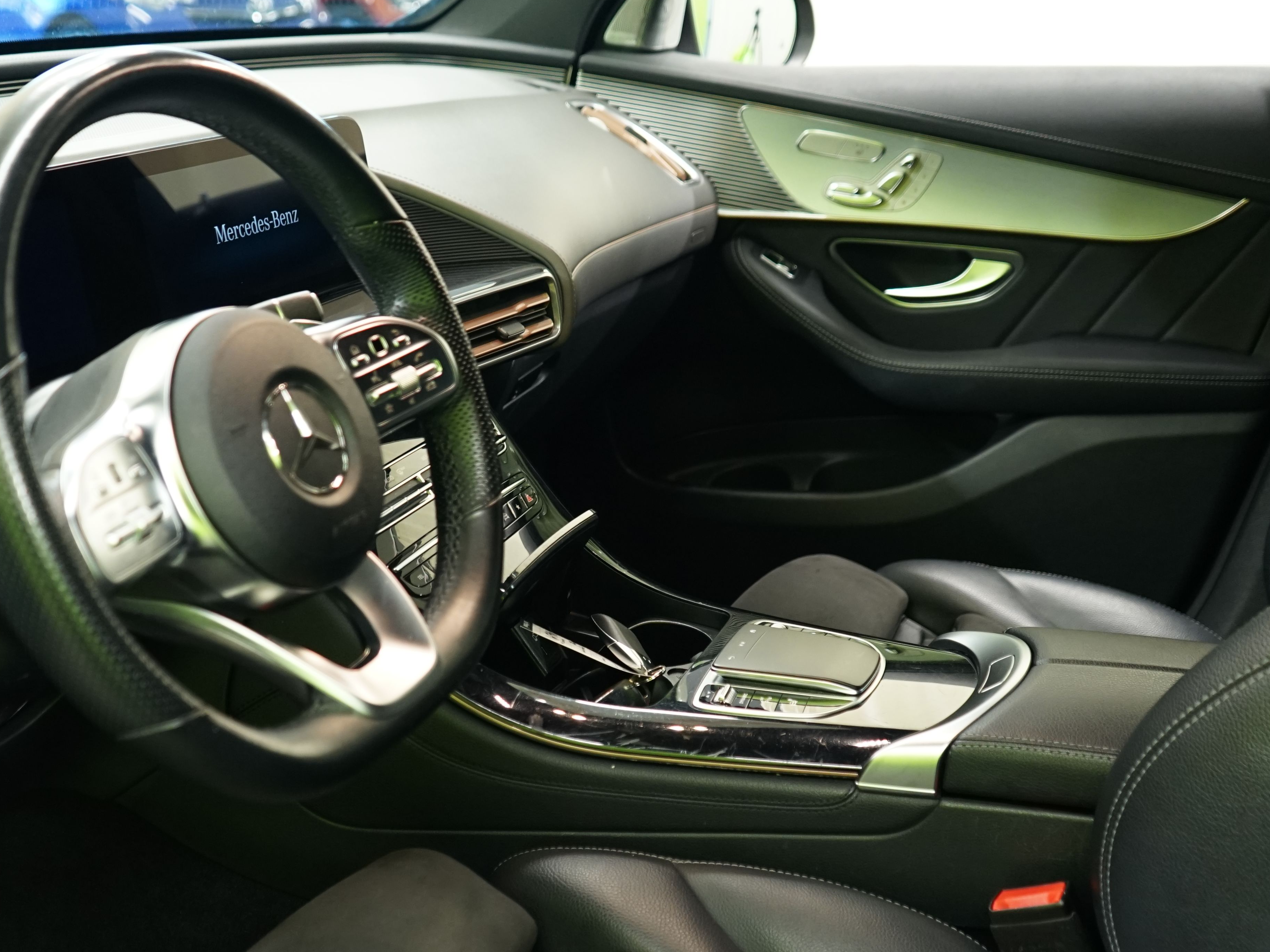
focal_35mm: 44
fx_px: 1614
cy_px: 543
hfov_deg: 42.9
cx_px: 552
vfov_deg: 32.8
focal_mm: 28
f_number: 3.5
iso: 1250
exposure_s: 1/30
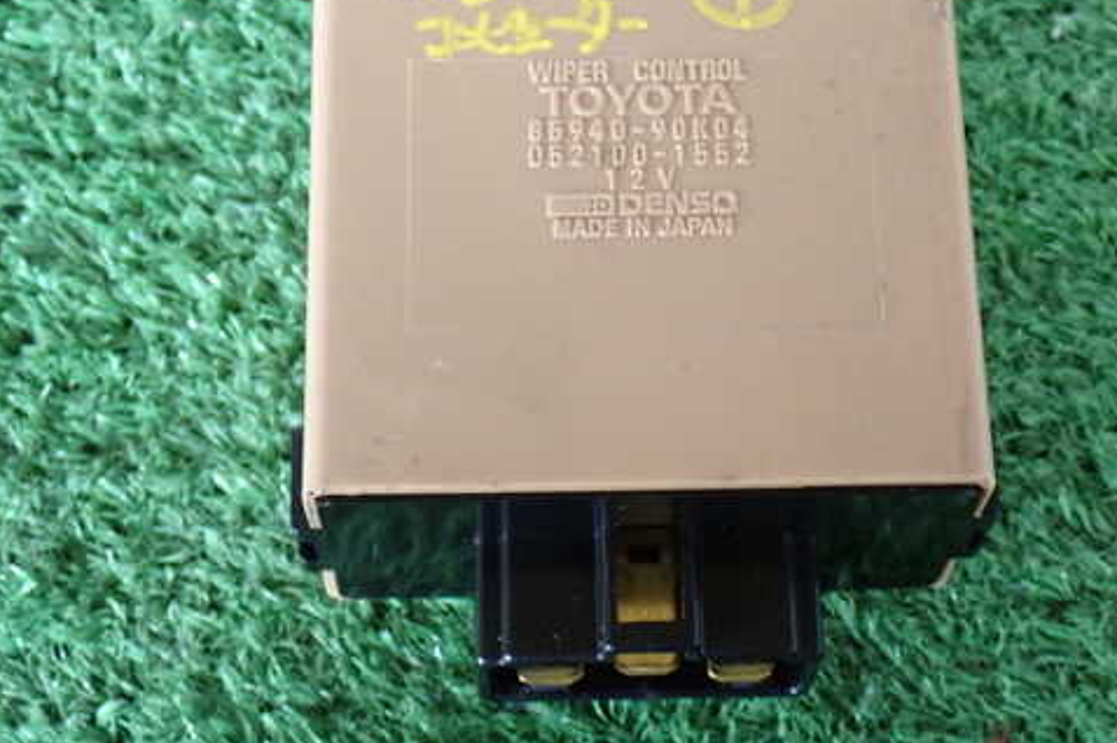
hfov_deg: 25.0
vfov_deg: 16.8
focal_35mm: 81
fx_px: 2511
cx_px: 657
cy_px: 304
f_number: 3.6
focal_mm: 11.09
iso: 800
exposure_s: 1/30
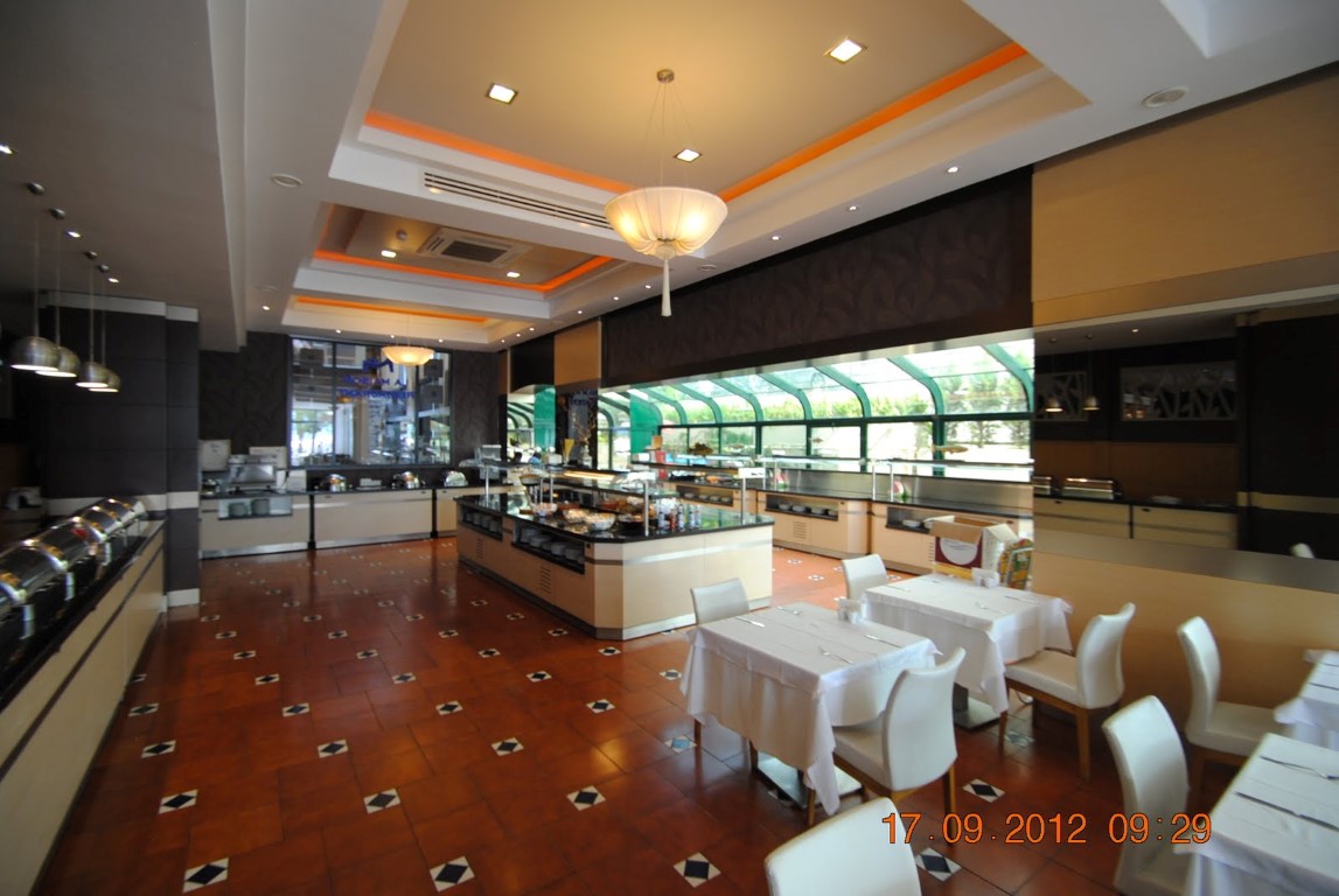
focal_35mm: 15
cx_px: 670
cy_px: 448
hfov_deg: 100.3
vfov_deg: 77.5
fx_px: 559
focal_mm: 10
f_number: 3.5
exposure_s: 1/30
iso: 200
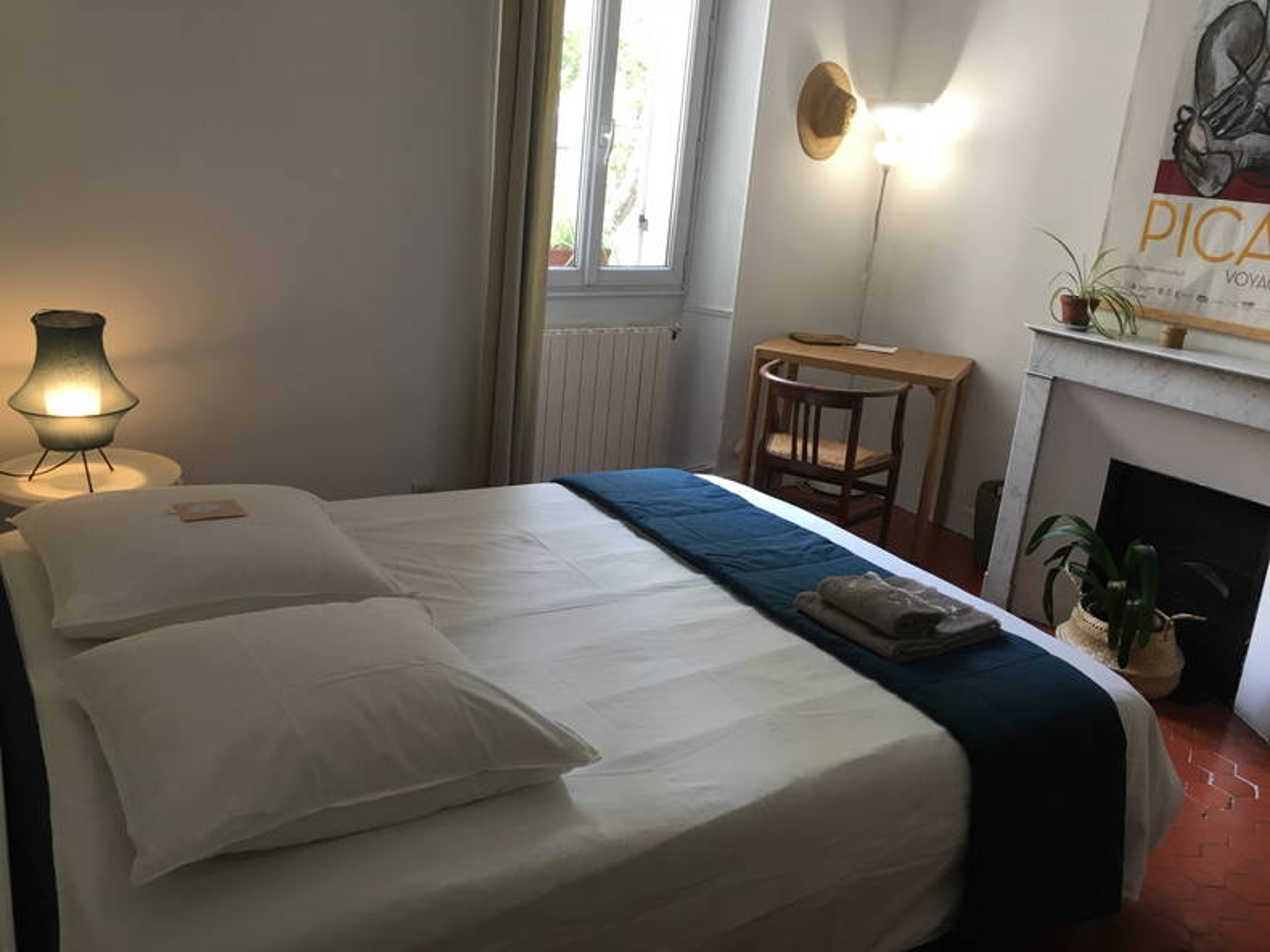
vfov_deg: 48.2
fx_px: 1064
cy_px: 476
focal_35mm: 29
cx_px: 635
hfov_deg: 61.7
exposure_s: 1/33
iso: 100
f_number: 2.2
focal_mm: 4.15
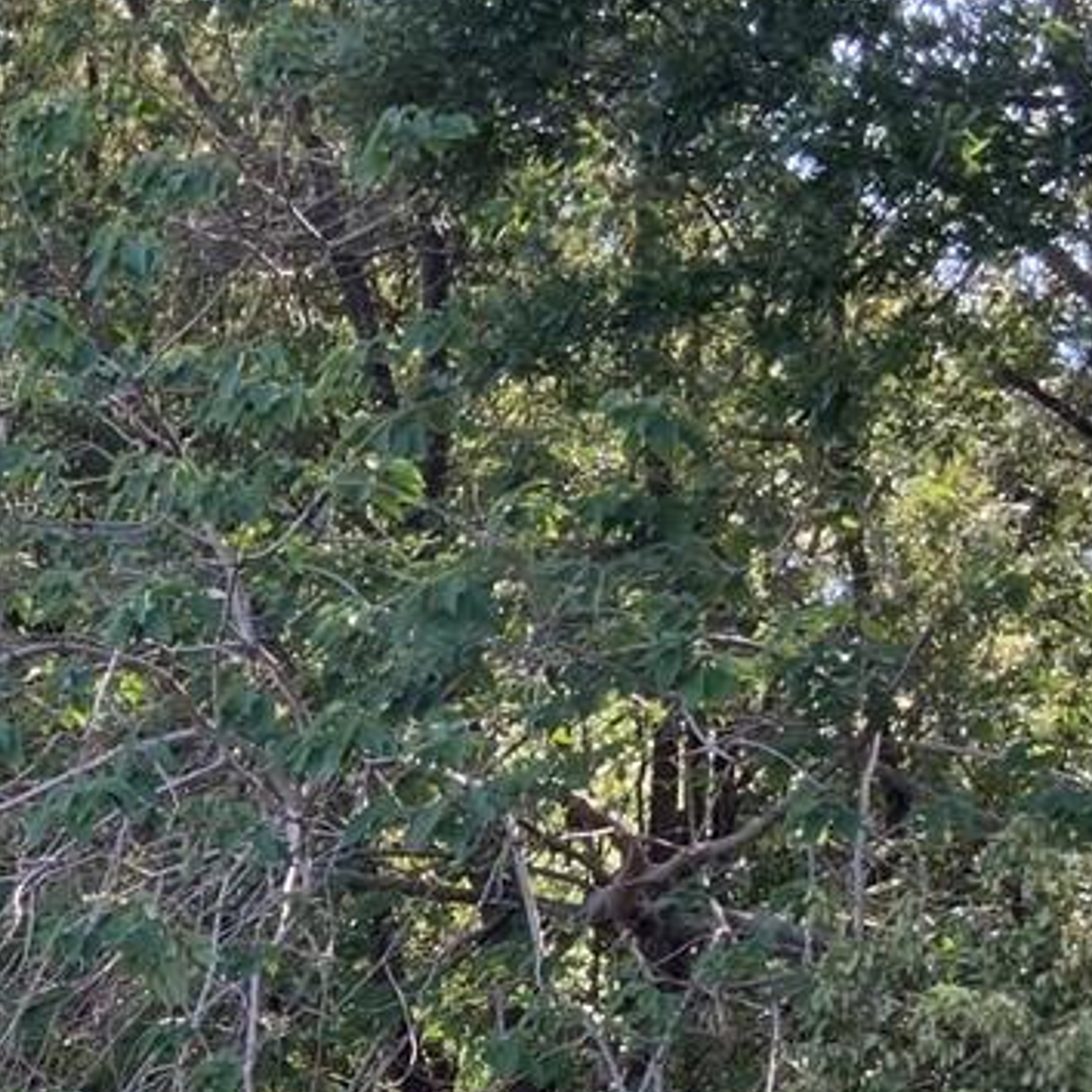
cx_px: -253
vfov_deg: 14.4
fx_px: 4140
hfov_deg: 14.5
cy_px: 1410
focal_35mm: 116
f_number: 1.8
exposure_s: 1/122
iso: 20
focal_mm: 3
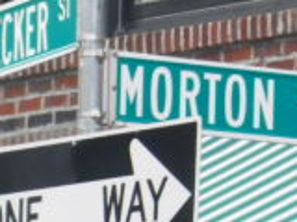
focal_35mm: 659
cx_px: 308
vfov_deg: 2.3
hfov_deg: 3.0
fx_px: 5654
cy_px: 22
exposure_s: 1/60
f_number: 5.3
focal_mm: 29.6
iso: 400
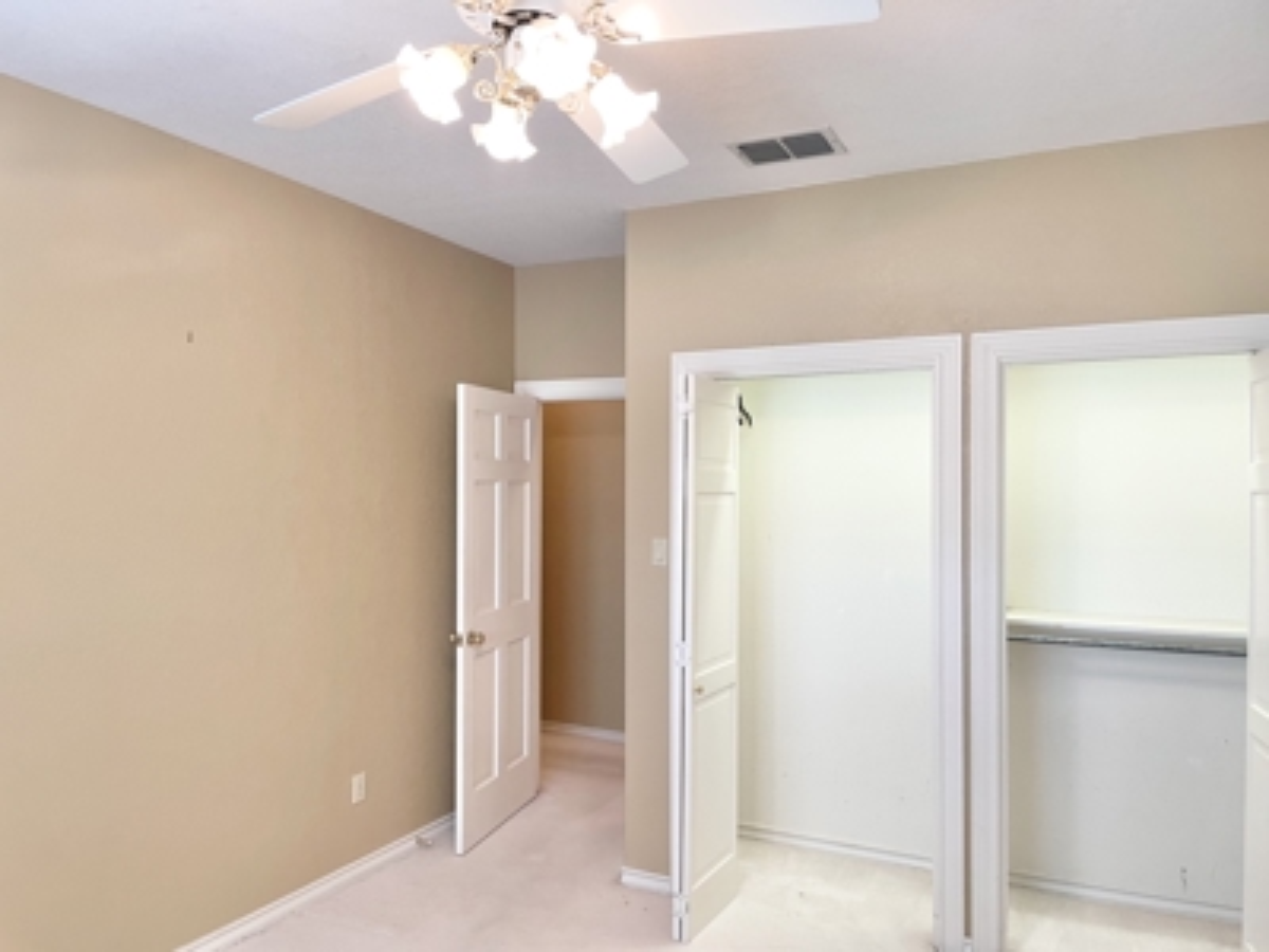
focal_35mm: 26
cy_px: 476
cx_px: 634
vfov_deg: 53.1
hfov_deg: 67.3
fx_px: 953
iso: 100
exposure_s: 1/60
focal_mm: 4.2
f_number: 1.6
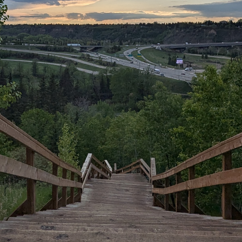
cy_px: 29
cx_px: 84
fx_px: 380
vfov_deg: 33.6
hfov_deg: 35.1
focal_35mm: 48
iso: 49
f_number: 2.2
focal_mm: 2.35
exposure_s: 1/2381
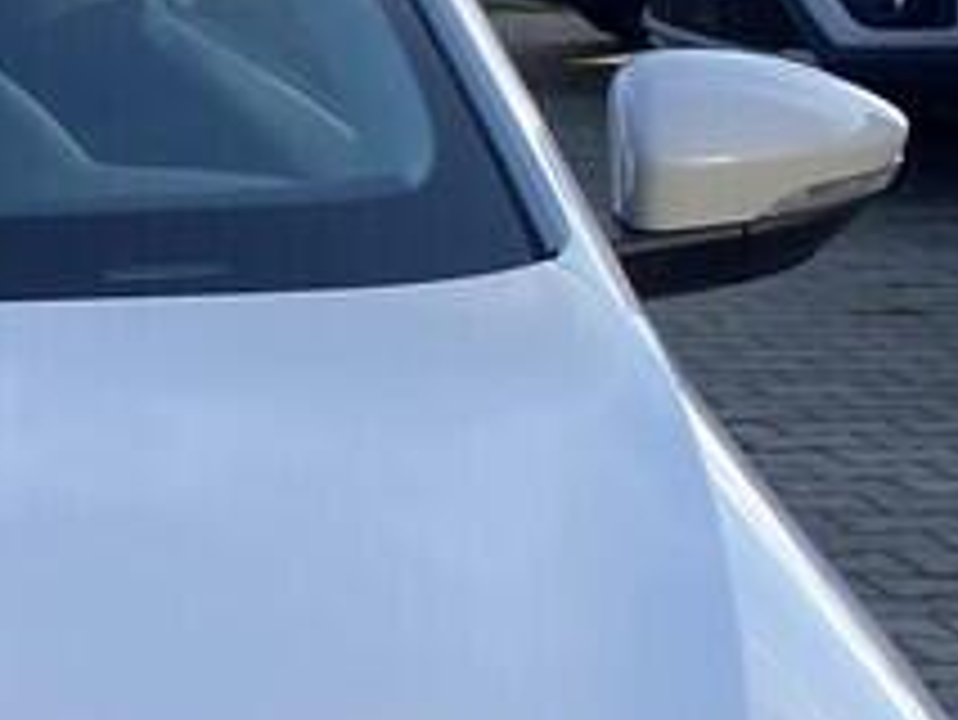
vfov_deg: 8.2
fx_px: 4874
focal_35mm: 176
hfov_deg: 10.5
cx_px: -805
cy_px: 1188
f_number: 1.8
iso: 32
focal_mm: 4.25
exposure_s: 1/651
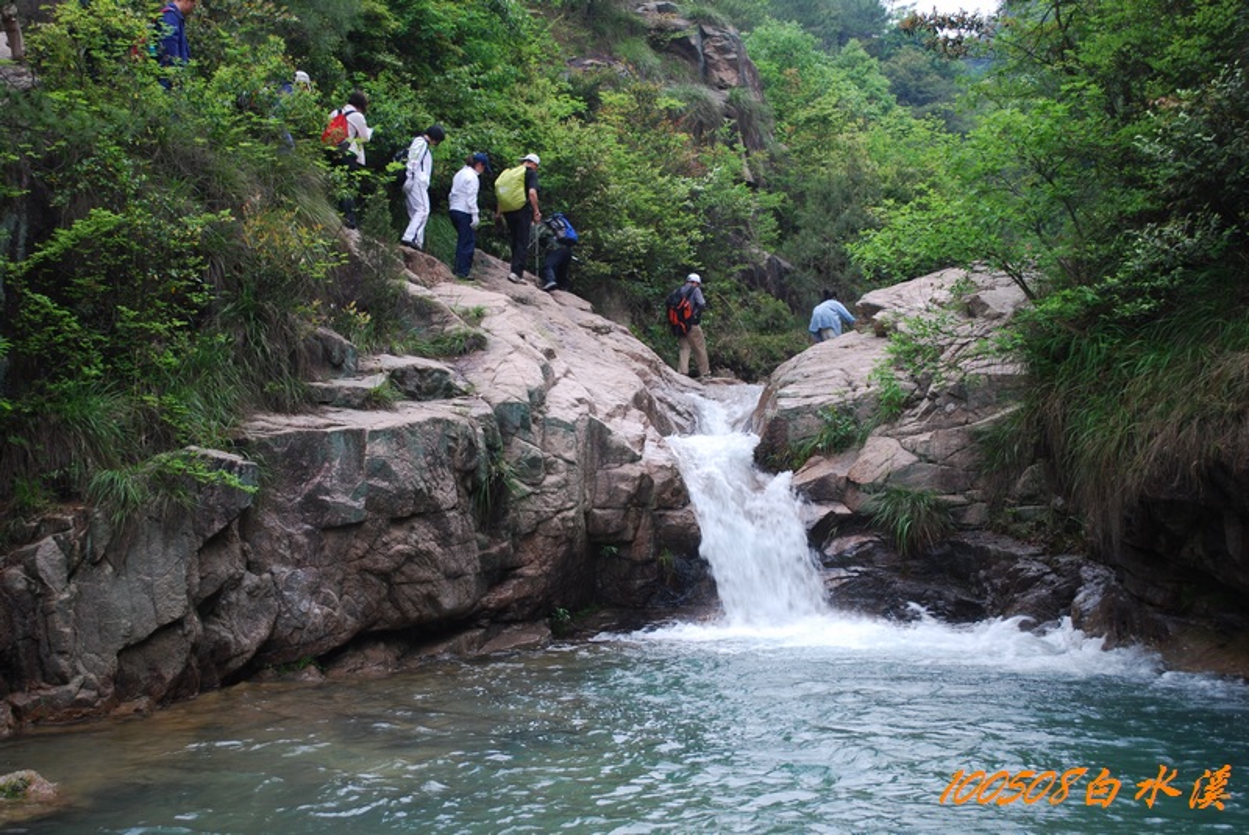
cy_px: 418
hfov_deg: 38.8
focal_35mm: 51
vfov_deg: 26.5
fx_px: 1771
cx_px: 624
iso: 200
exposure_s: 1/50
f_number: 5
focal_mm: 34
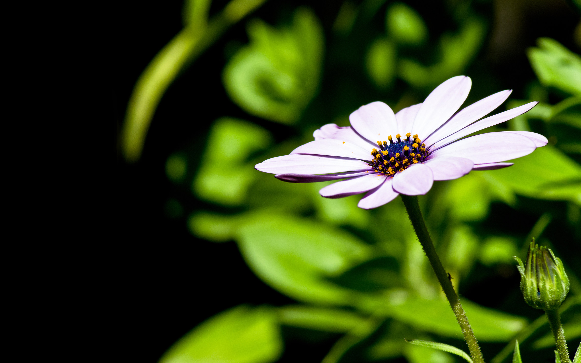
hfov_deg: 7.0
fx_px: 4743
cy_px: 180
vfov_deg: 4.4
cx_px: 299
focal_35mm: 300
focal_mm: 185
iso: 400
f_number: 13
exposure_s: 1/640
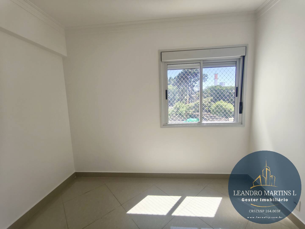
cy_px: 114
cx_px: 152
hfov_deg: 98.2
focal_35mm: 15
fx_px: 132
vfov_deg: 81.7
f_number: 2.2
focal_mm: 1.91
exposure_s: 1/141
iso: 50
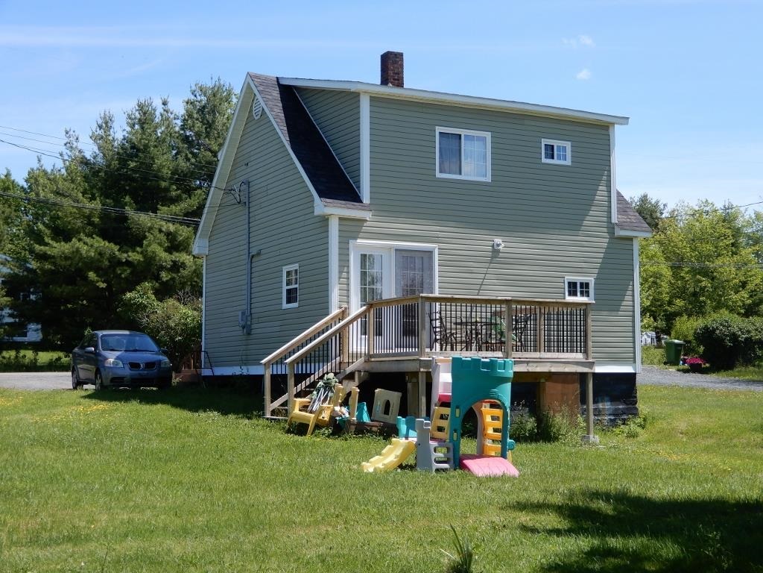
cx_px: 382
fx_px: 1102
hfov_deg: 38.2
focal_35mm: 50
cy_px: 286
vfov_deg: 29.1
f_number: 4
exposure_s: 1/500
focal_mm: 8.9
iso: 80
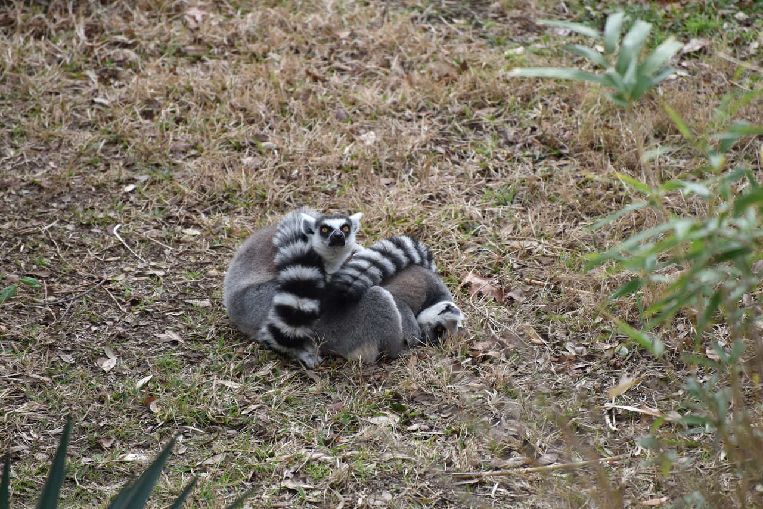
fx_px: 6359
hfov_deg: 6.9
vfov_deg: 4.6
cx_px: 382
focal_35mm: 300
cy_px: 254
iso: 500
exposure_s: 1/640
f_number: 5.6
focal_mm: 300
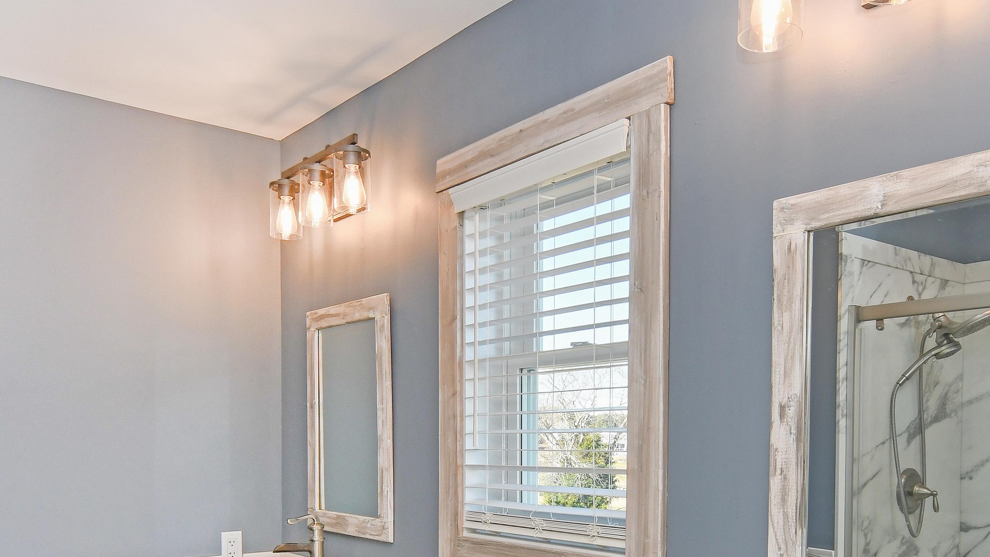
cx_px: 537
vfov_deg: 36.2
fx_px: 814
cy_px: 462
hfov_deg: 62.5
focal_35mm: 31
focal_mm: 12
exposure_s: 1/125
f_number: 10
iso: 400
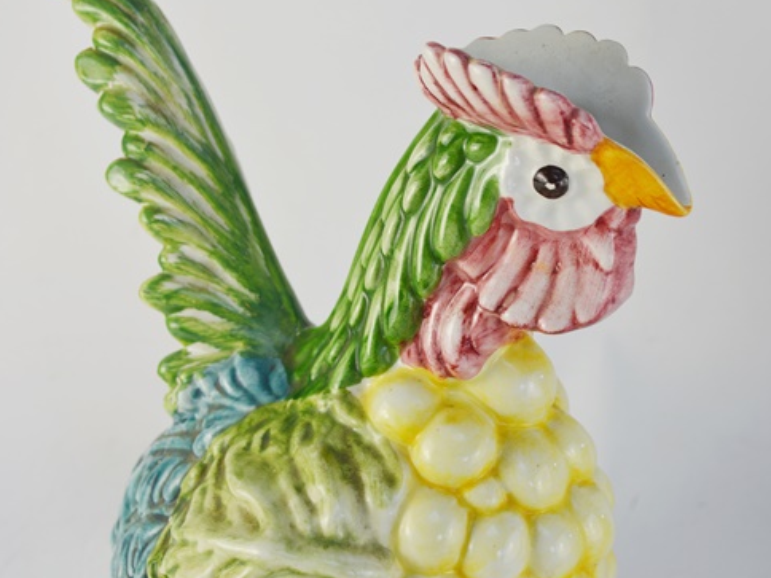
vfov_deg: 23.4
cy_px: 272
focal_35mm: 63
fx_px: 1394
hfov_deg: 30.9
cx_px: 448
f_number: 6.3
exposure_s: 1/160
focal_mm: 35
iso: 200
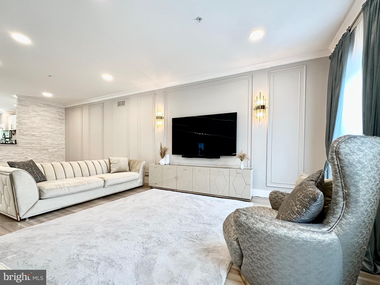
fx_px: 154
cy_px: 142
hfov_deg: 102.1
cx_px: 190
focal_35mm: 14
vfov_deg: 85.6
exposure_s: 1/120
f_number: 2.2
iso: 200
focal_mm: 2.22
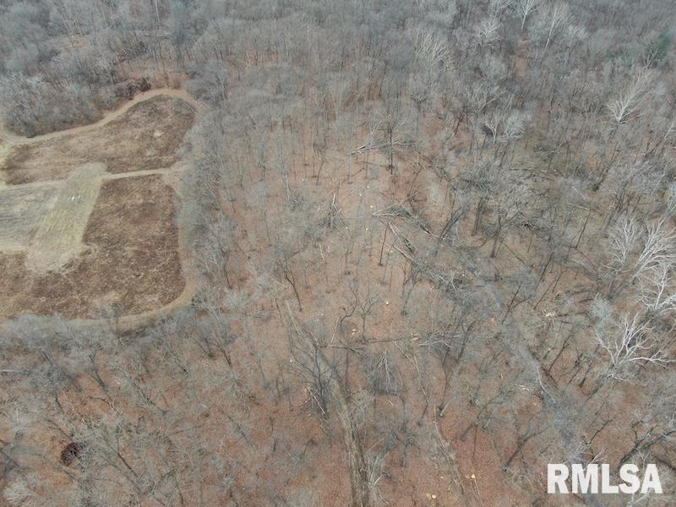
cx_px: 338
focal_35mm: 24
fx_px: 469
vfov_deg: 56.8
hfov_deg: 71.6
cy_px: 254
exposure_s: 1/120
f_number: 2.8
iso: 100
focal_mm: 4.39
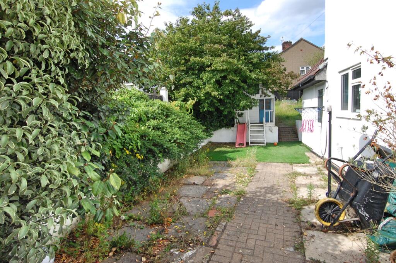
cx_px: 198
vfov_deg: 63.1
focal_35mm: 20
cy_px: 132
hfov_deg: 85.5
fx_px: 214
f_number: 10
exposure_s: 1/400
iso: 800
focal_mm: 13
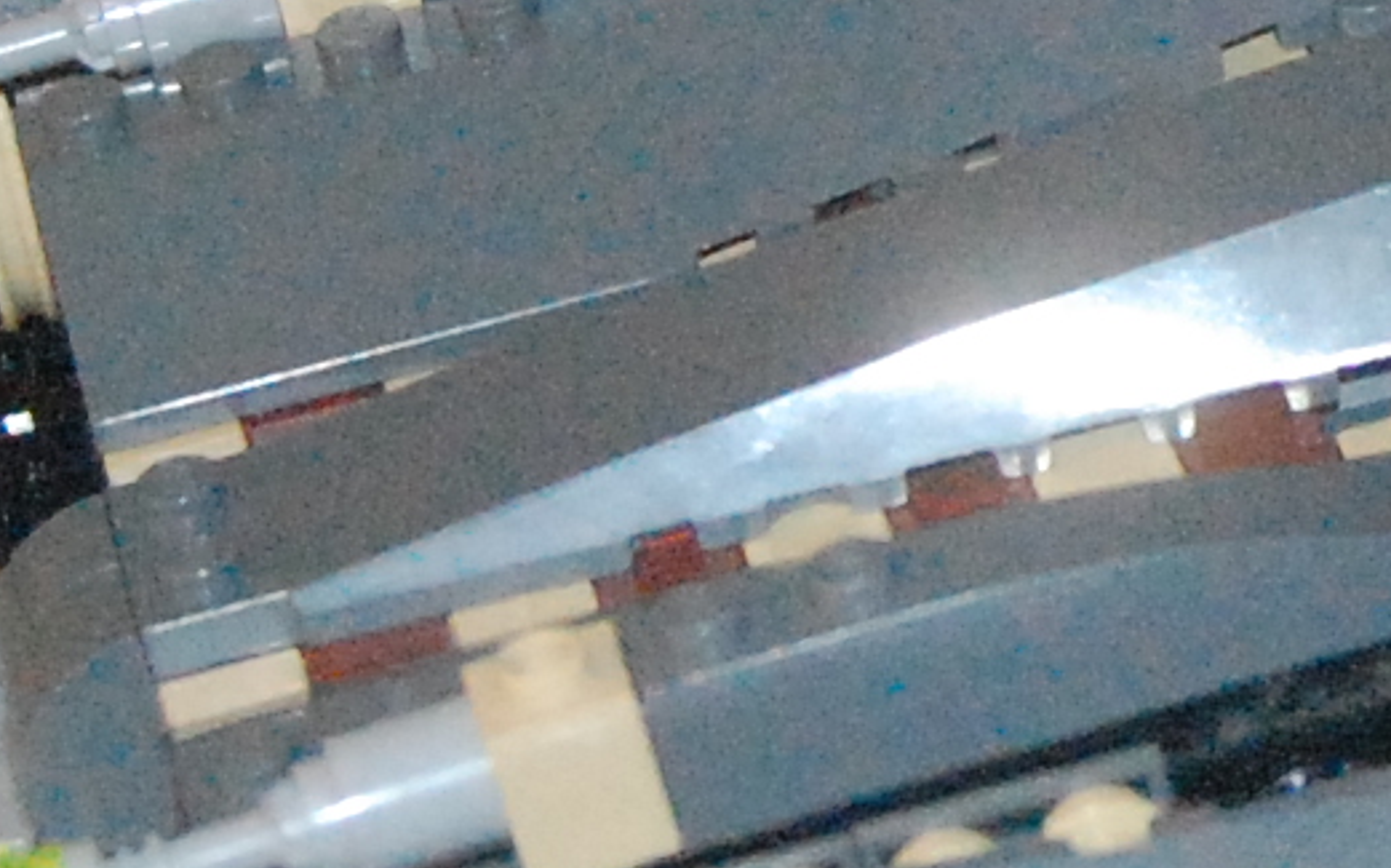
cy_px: -339
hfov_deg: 6.7
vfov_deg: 4.2
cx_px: 2101
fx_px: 11705
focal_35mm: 309
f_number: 5.6
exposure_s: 1/60
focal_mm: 35
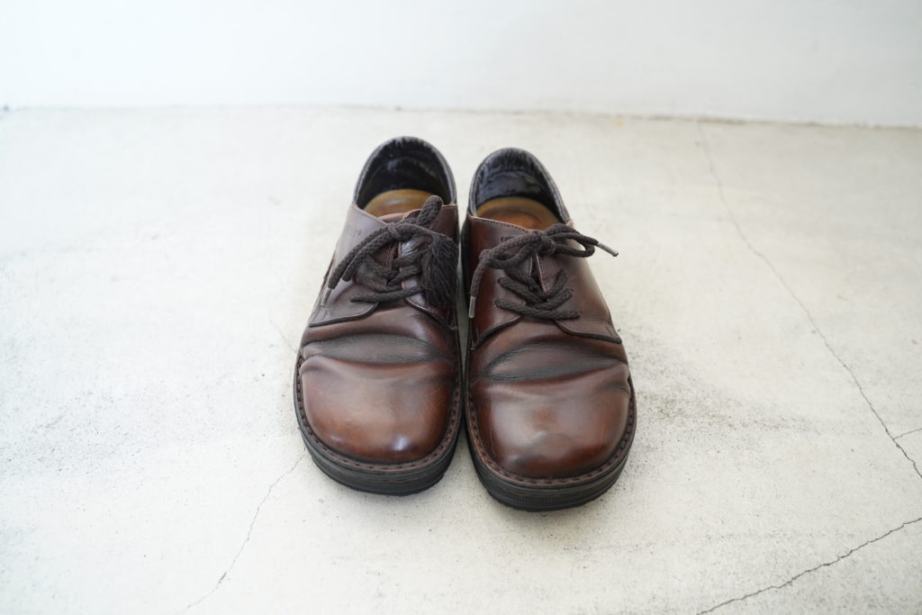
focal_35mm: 32
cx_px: 461
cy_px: 308
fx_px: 820
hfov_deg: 58.7
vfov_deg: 41.1
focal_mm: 32
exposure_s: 1/40
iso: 1600
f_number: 3.5
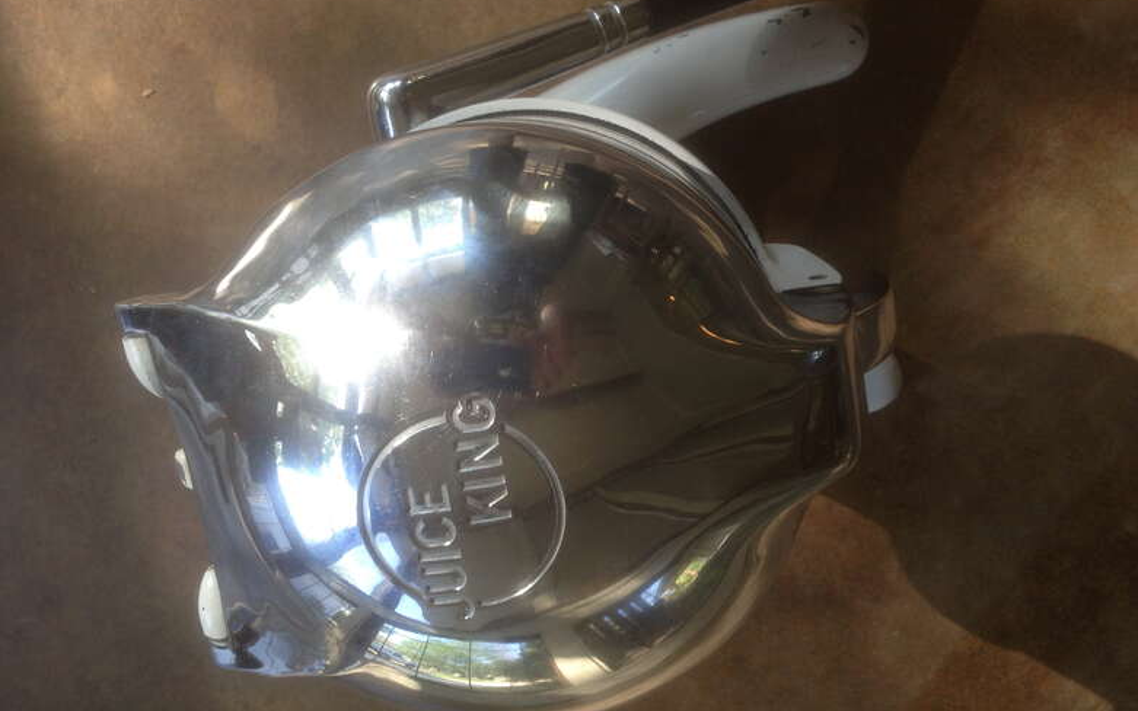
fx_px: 1178
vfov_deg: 33.6
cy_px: 334
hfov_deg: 51.5
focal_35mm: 38
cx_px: 581
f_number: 2.4
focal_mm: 4.28
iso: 50
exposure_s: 1/60
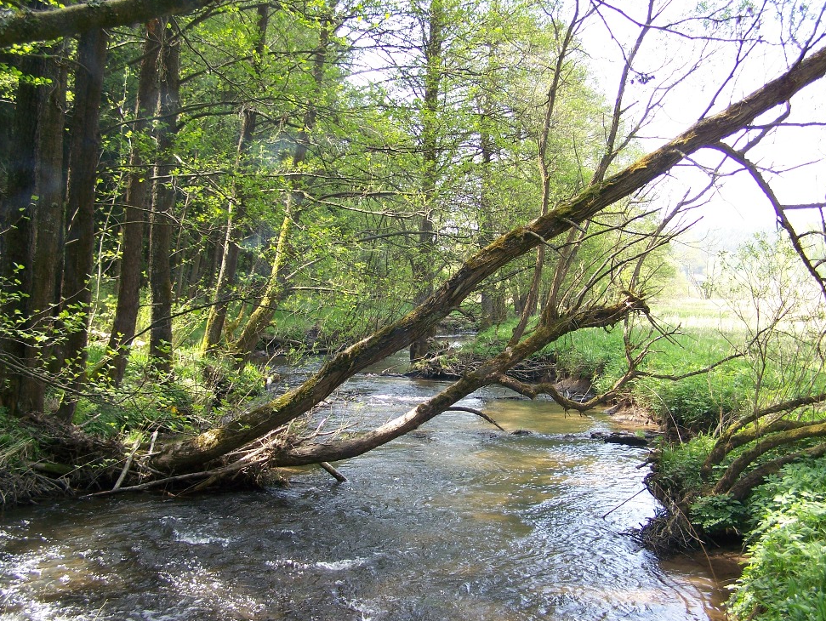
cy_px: 314
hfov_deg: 46.8
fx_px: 955
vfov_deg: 36.0
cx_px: 426
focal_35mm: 40
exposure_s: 1/100
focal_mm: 6.3
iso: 80
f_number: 2.8
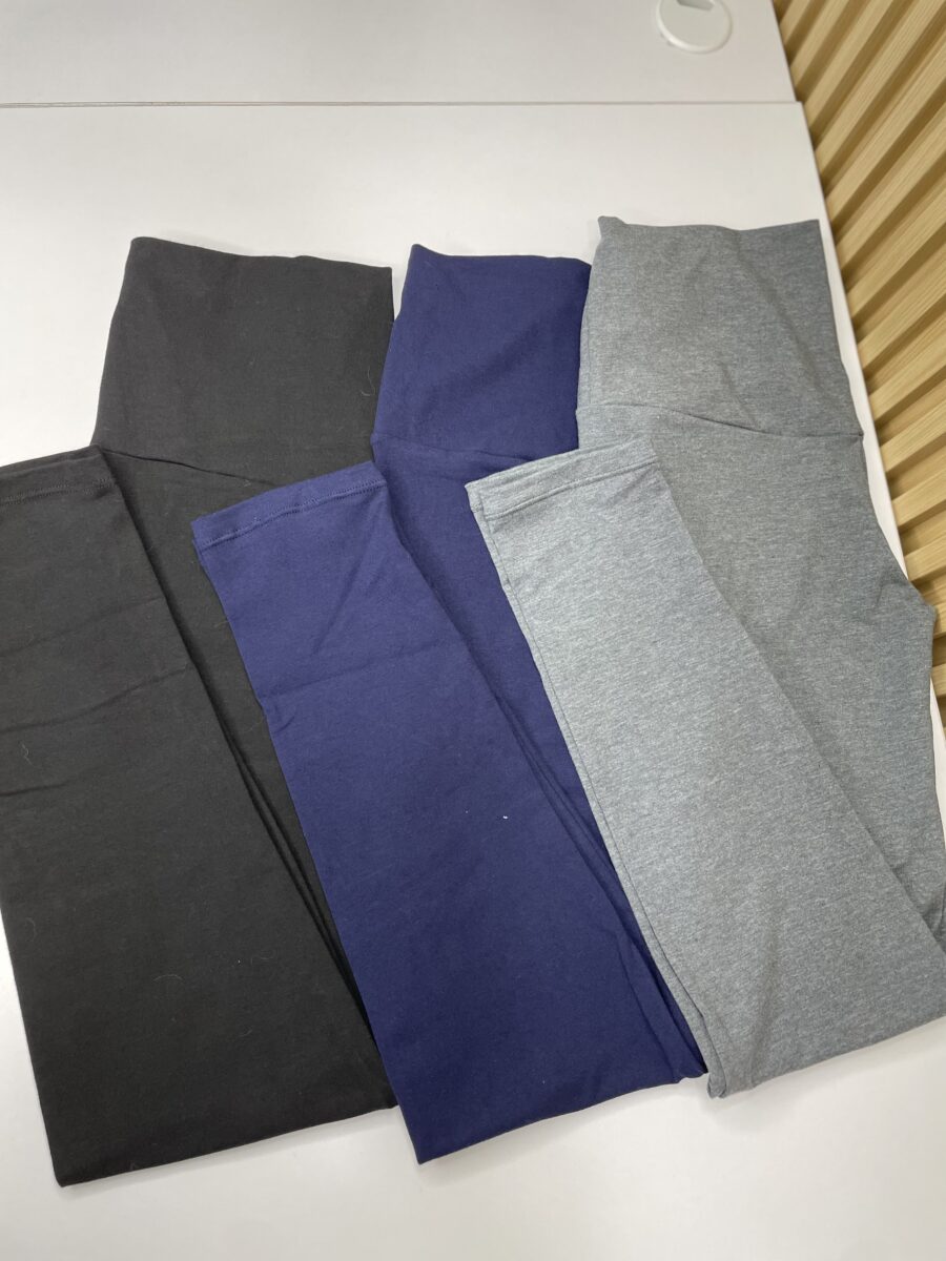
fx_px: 947
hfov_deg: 53.1
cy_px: 630
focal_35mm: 26
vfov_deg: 67.3
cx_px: 473
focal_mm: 4.2
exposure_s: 1/120
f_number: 1.6
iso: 125
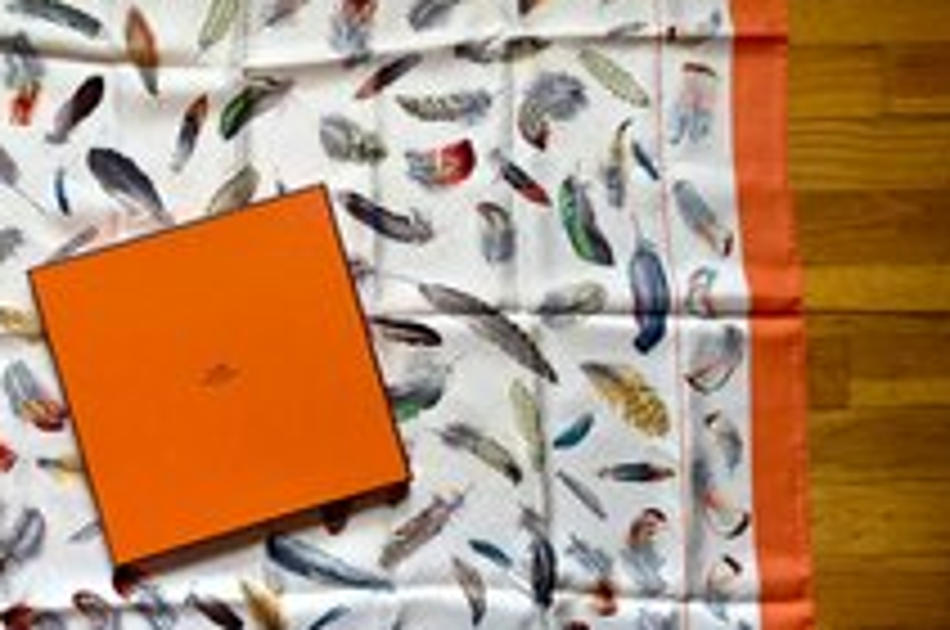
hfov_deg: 43.0
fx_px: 1159
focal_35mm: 44
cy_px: 331
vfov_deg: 30.4
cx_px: 227
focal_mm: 5.96
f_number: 1.6
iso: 100
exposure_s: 1/60
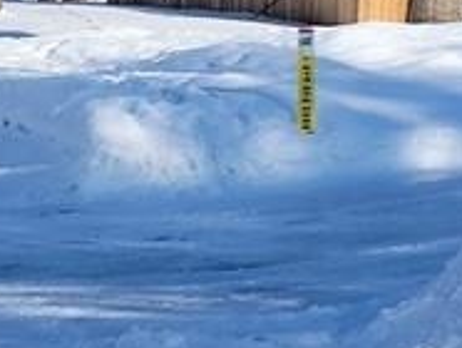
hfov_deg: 11.8
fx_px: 1764
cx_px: 1153
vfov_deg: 11.2
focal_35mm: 132
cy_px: 2
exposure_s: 1/1192
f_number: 1.8
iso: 16
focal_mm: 6.7
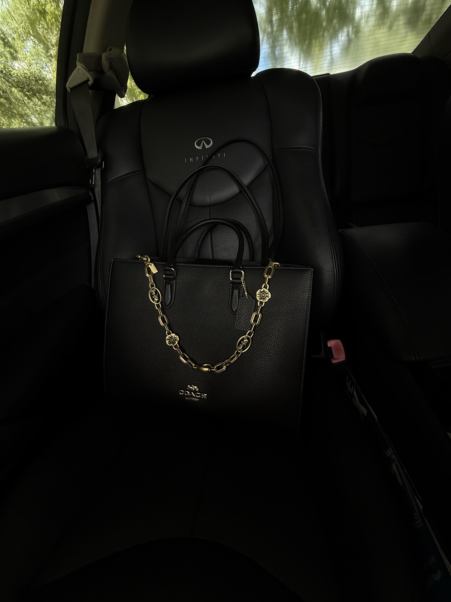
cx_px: 226
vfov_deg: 102.1
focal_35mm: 14
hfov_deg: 85.7
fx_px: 243
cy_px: 301
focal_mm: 2.22
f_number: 2.2
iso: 125
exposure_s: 1/99
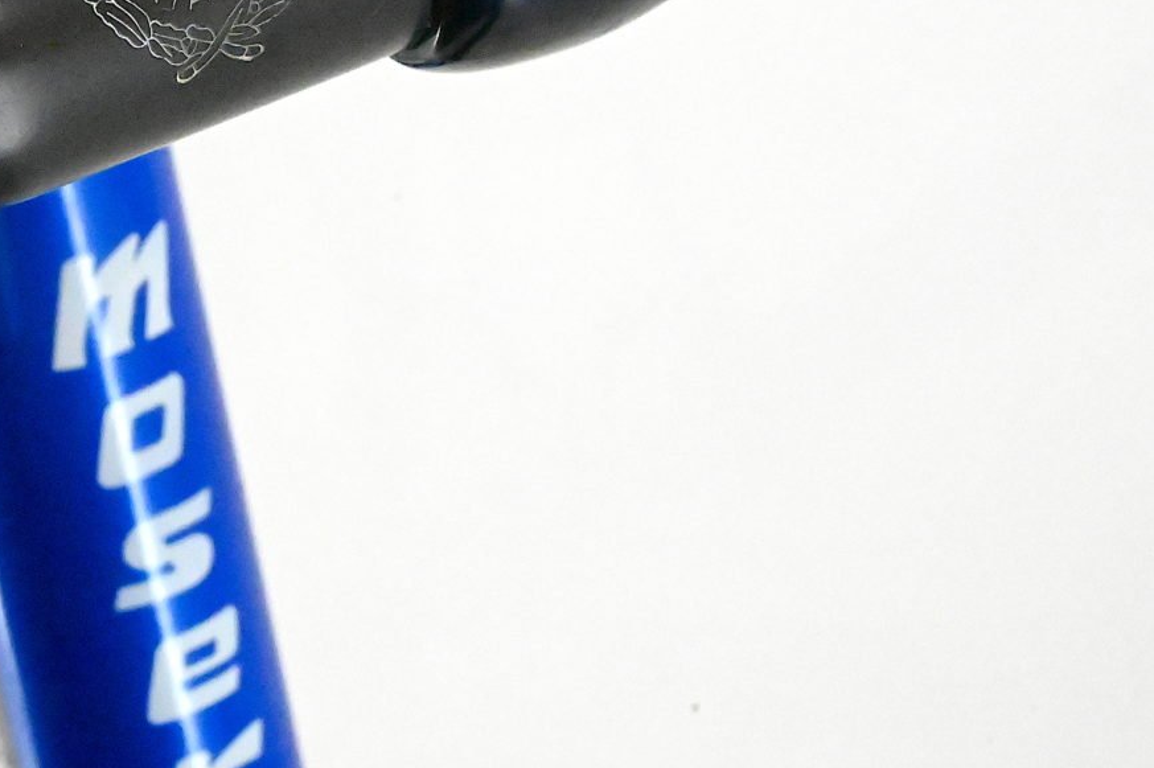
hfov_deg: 13.2
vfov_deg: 8.8
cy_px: -26
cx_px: 24
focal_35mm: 154
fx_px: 4934
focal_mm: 70
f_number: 20
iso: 32000
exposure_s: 1/640
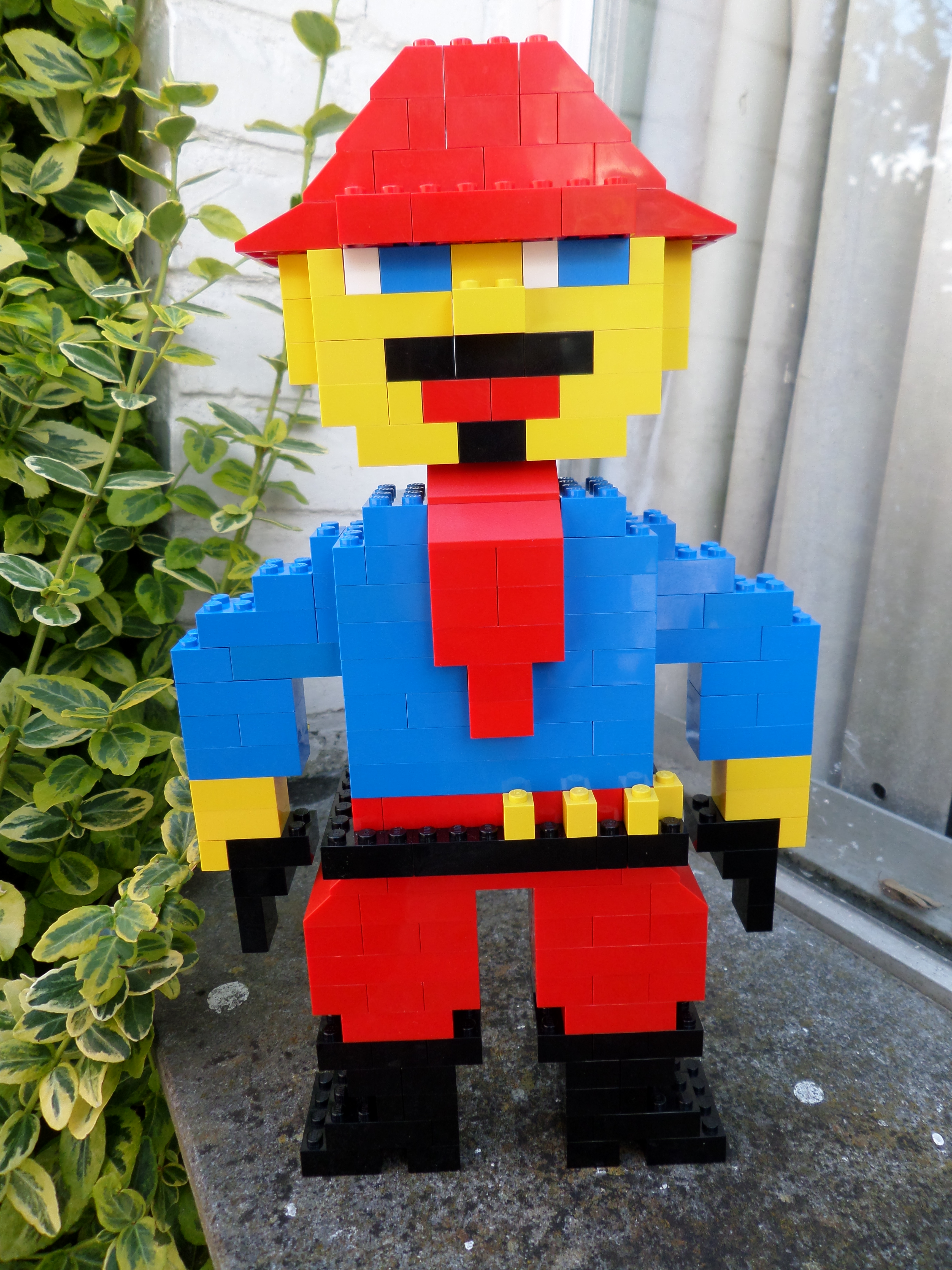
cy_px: 635
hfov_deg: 56.8
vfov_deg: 71.6
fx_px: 880
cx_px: 476
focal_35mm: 24
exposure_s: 1/125
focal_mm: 4.3
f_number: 3.1
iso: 80
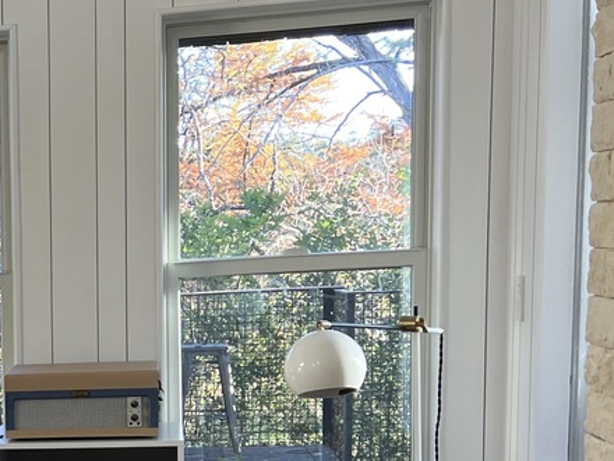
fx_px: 1508
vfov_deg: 17.0
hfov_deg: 20.4
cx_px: -247
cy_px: 455
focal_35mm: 85
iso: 64
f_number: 1.5
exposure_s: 1/121
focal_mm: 5.7
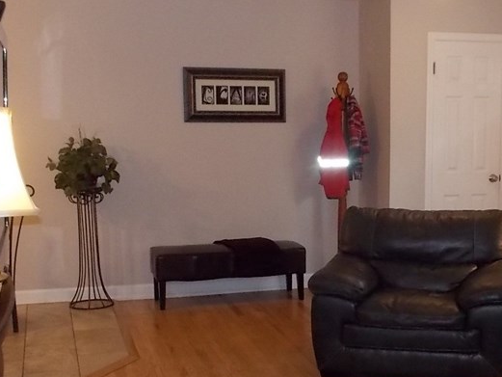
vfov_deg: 25.6
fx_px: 827
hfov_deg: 33.3
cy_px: 246
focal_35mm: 57
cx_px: 356
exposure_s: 1/25
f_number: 3.3
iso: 250
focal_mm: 4.1
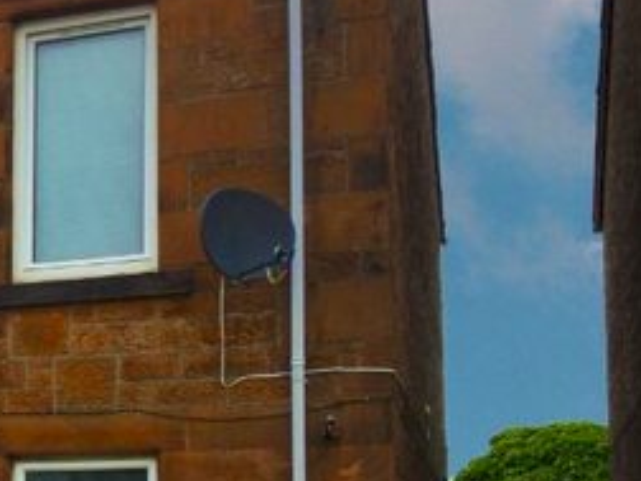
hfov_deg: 20.5
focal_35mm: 86
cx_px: -226
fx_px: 1593
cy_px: 472
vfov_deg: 16.8
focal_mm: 3.3
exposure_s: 1/905
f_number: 2.4
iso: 25
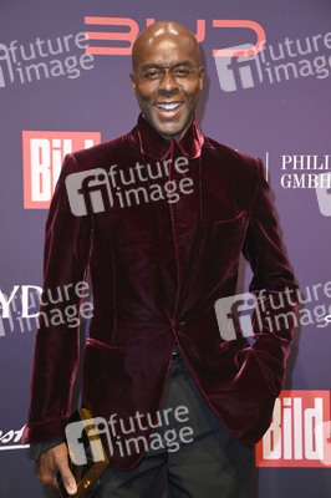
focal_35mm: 72
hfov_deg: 18.9
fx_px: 995
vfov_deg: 28.1
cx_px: 166
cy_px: 249
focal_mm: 72
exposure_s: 1/250
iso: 500
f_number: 5.6
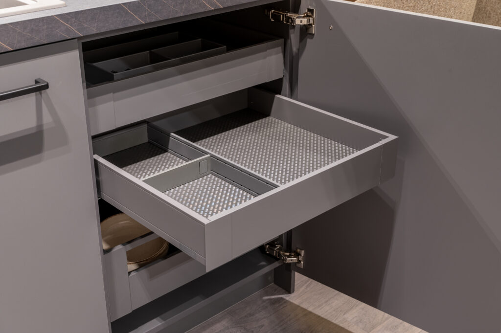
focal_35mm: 46
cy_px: 166
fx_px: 640
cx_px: 250
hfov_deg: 42.8
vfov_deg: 29.2
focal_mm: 46
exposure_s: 1/8
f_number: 8
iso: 400
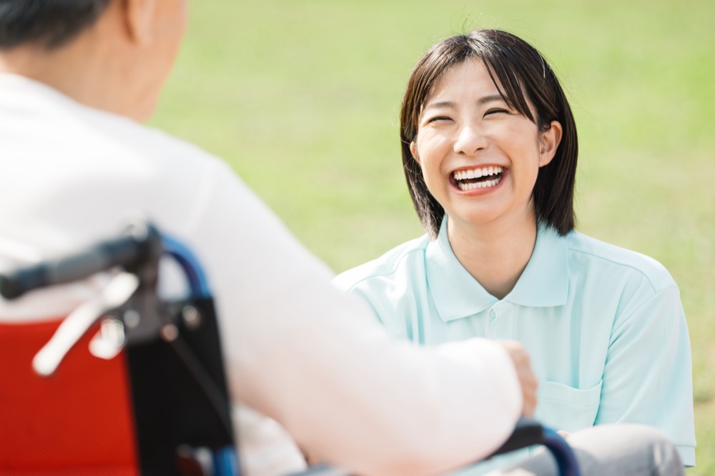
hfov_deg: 13.3
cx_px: 358
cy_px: 238
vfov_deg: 8.8
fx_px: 3077
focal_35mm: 155
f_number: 3.5
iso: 80
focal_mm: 155
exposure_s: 1/640
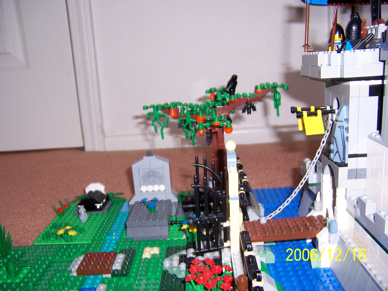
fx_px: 370
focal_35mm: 33
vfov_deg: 42.9
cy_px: 146
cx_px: 194
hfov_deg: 55.4
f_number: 2.8
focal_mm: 5.5
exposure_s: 1/60
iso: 80
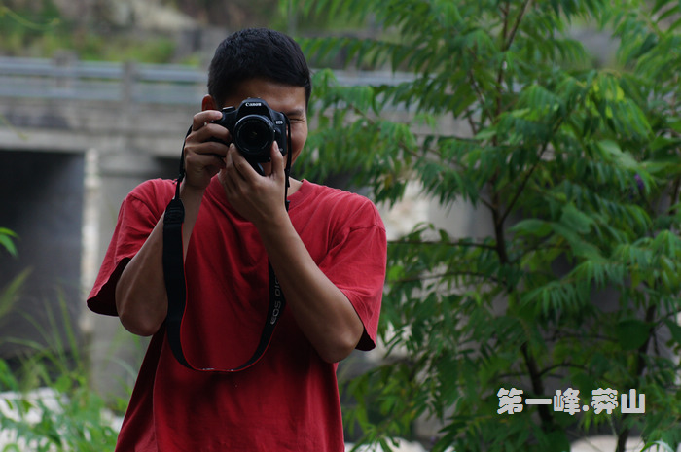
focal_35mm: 210
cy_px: 226
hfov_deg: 9.8
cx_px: 340
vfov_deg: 6.5
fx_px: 3968
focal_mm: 140
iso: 400
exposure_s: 1/80
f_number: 6.3
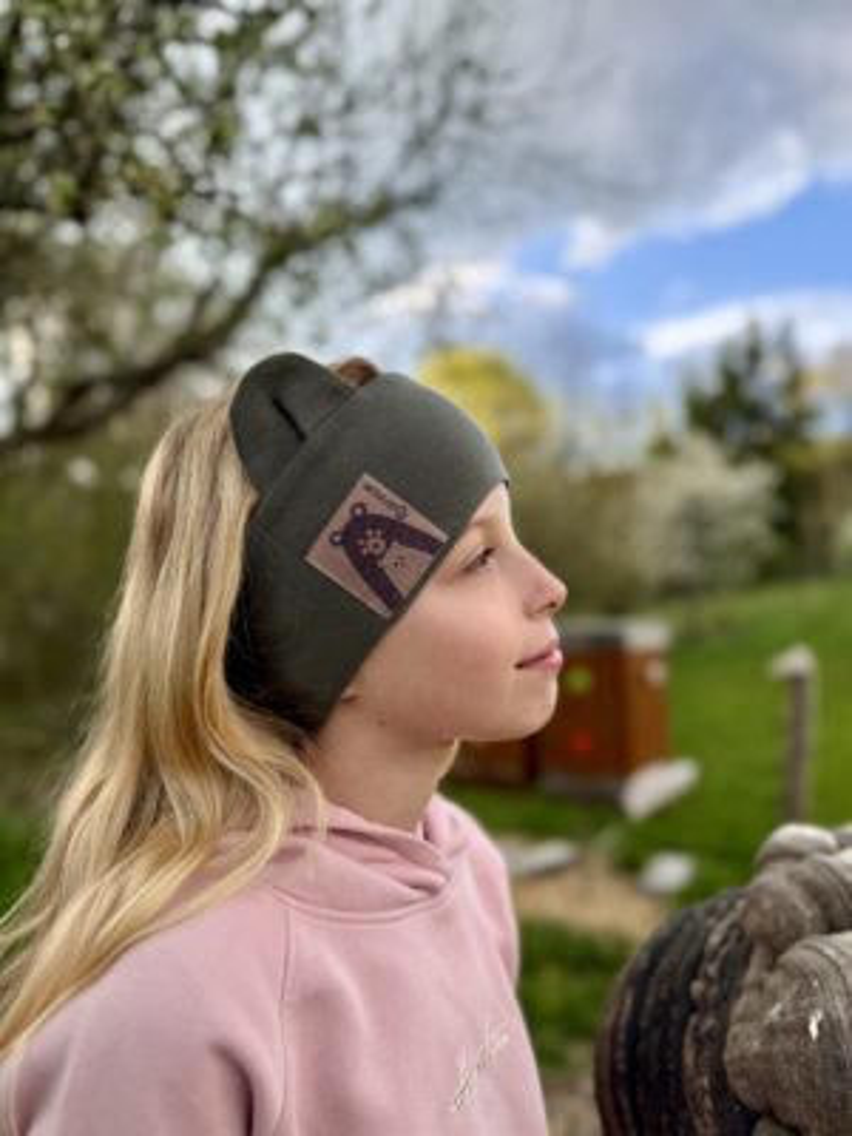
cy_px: 568
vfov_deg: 71.6
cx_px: 426
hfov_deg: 56.8
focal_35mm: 24
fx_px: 788
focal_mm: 6.76
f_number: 1.78
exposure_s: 1/405
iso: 100
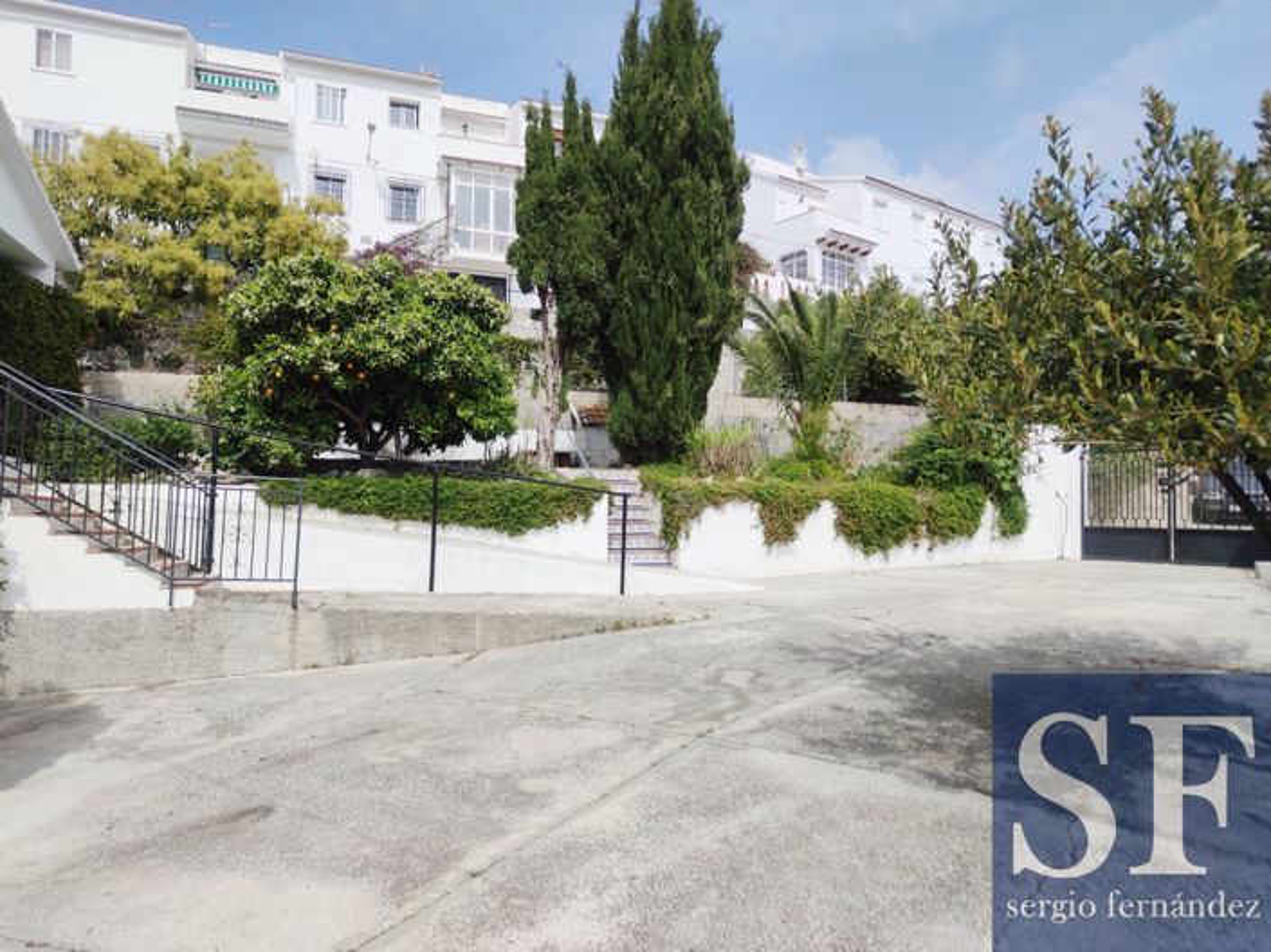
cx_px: 636
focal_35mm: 24
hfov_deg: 71.6
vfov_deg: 56.8
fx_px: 881
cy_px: 476
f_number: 1.69
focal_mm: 6.72
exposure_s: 1/3122
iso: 100
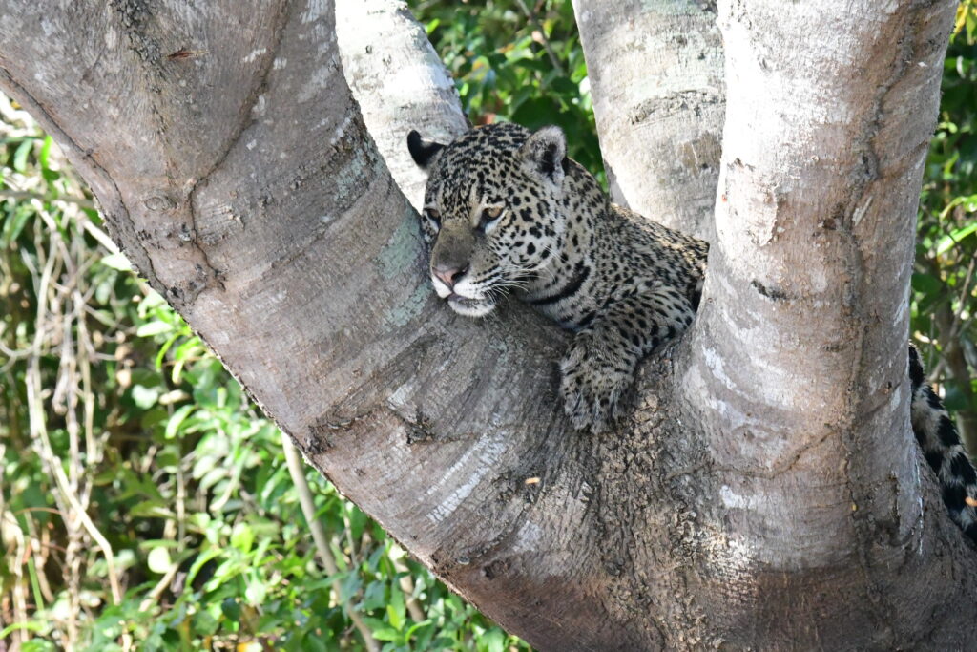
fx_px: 18456
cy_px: 326
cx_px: 488
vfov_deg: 2.0
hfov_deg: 3.0
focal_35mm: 680
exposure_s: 1/1000
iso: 6400
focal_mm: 340
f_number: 10
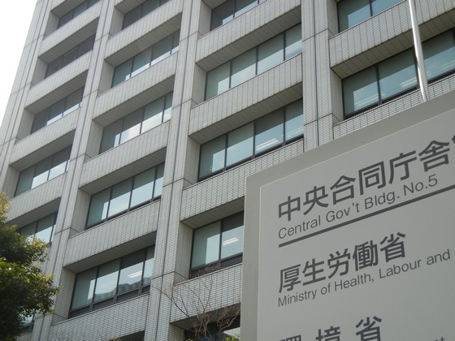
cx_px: 228
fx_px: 683
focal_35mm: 52
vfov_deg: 28.0
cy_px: 170
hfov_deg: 36.8
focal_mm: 9.3
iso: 160
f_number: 3.9
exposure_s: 1/544
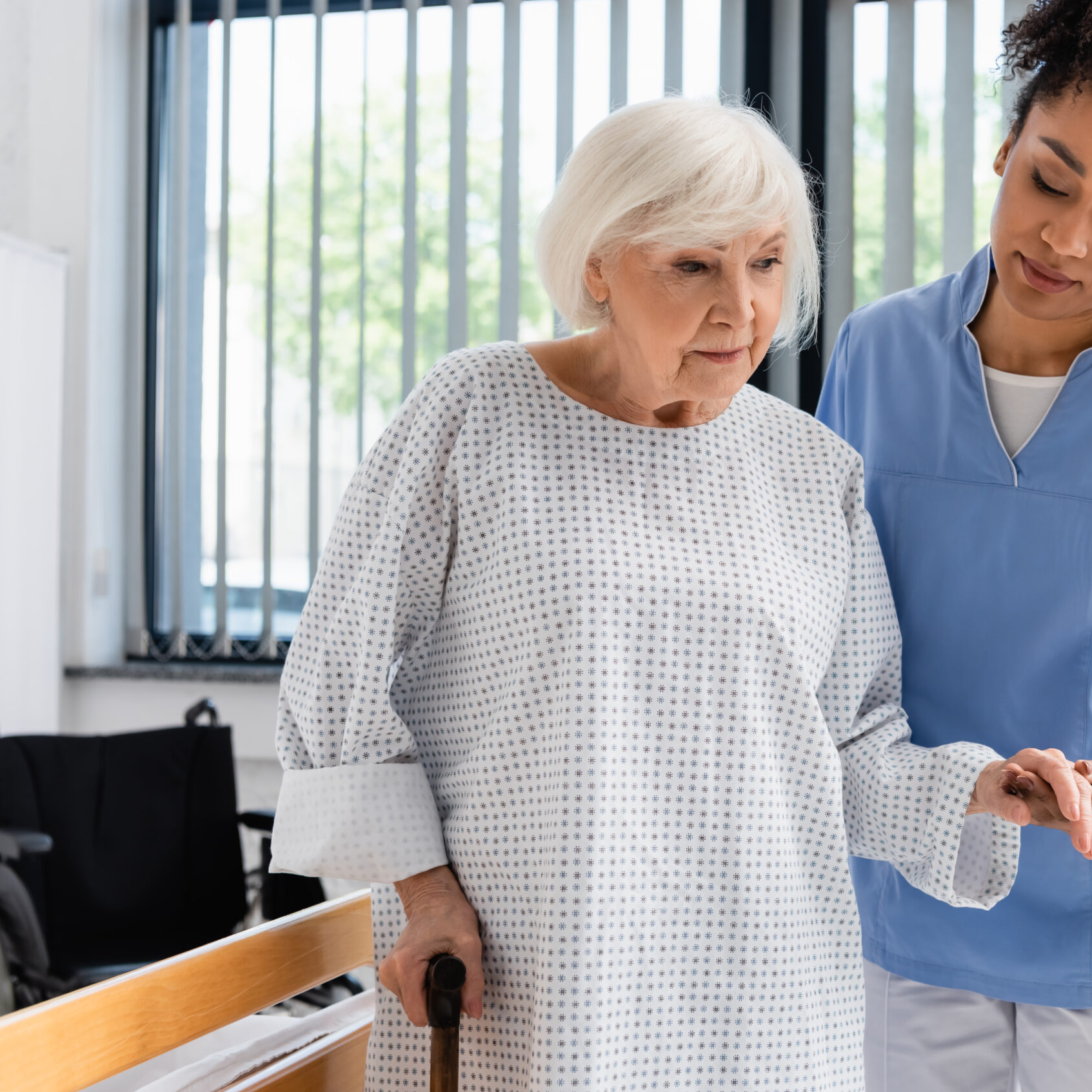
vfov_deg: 31.6
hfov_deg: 31.3
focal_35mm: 54
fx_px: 1927
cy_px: 545
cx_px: 754
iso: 160
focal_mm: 42
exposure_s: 1/160
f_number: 4
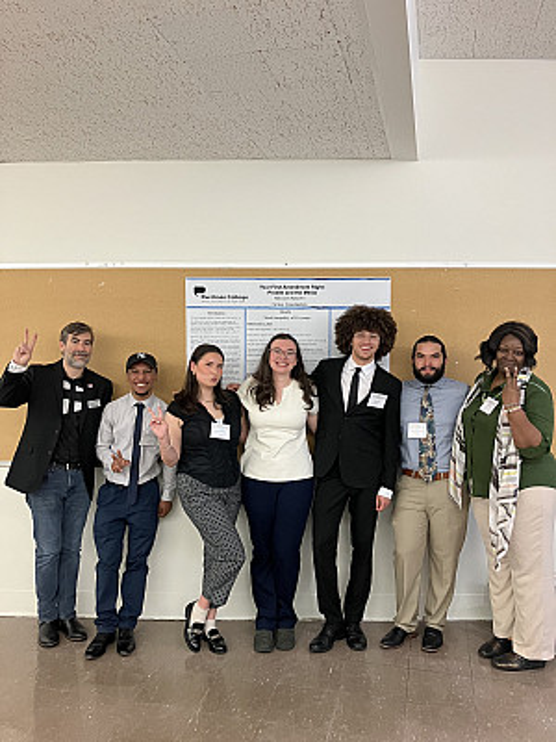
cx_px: 278
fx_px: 600
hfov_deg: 49.7
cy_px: 371
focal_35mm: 28
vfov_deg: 63.4
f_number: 1.8
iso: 250
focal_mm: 3.99
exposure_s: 1/60
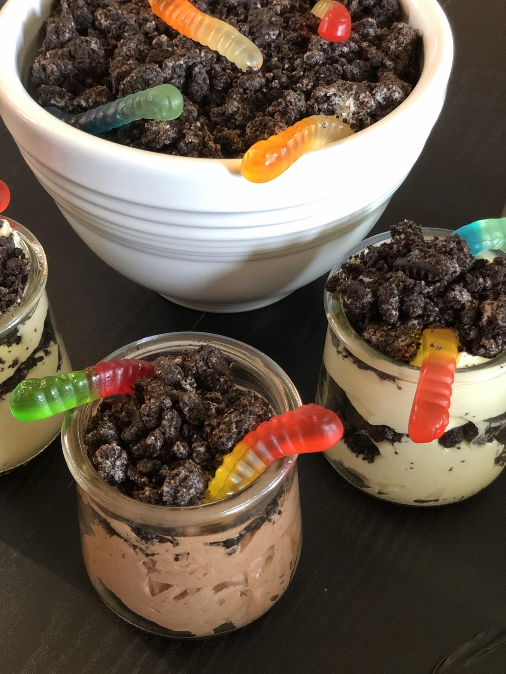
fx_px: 1013
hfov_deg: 28.0
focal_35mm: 52
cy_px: 337
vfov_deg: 36.8
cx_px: 253
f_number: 2.4
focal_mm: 6
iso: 160
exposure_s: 1/12
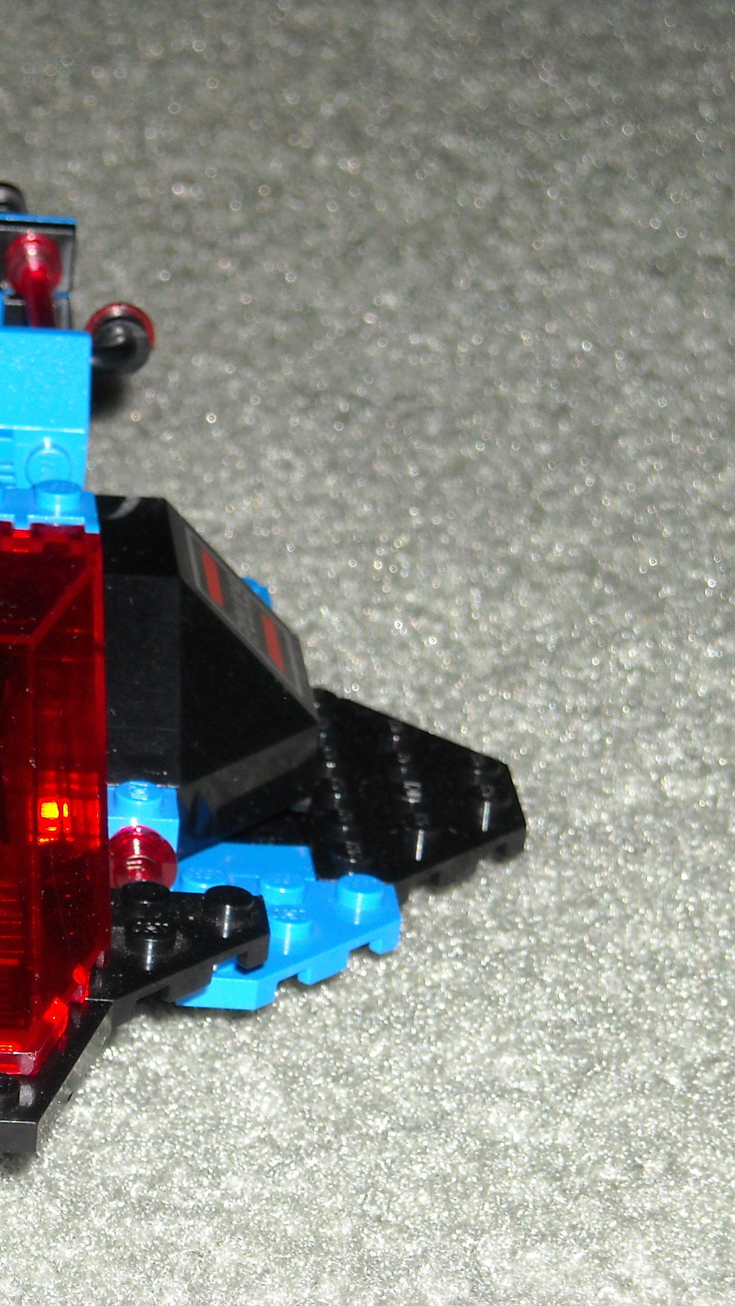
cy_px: 651
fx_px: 5300
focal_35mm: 153
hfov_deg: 7.9
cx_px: -109
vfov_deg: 14.1
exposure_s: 1/125
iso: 100
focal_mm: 17.1
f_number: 4.7
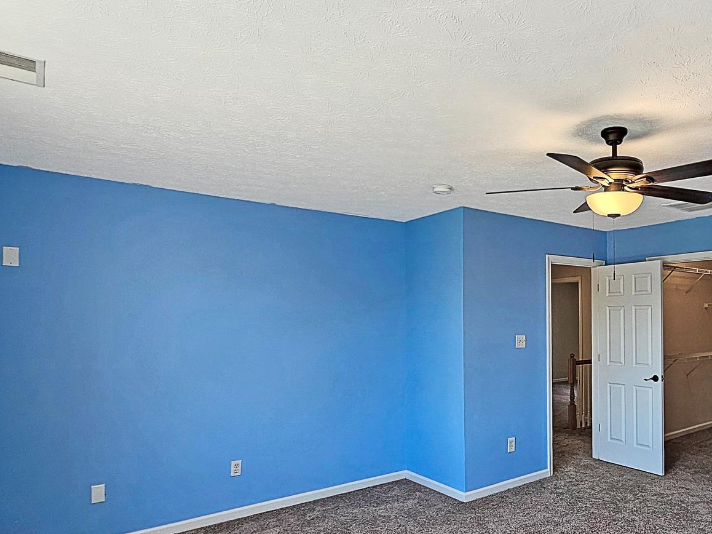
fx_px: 473
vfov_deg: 58.3
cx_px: 527
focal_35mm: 23
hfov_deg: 69.5
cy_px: 323
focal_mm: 2.2
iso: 80
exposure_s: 1/77
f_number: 2.2
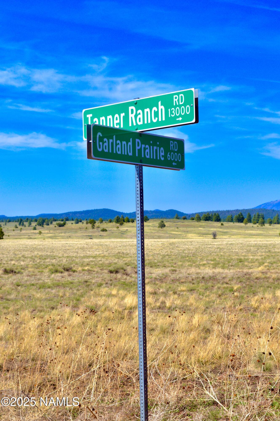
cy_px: 210
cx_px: 140
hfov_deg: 18.9
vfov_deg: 28.1
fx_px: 842
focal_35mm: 72
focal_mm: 48
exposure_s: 1/500
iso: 250
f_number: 11
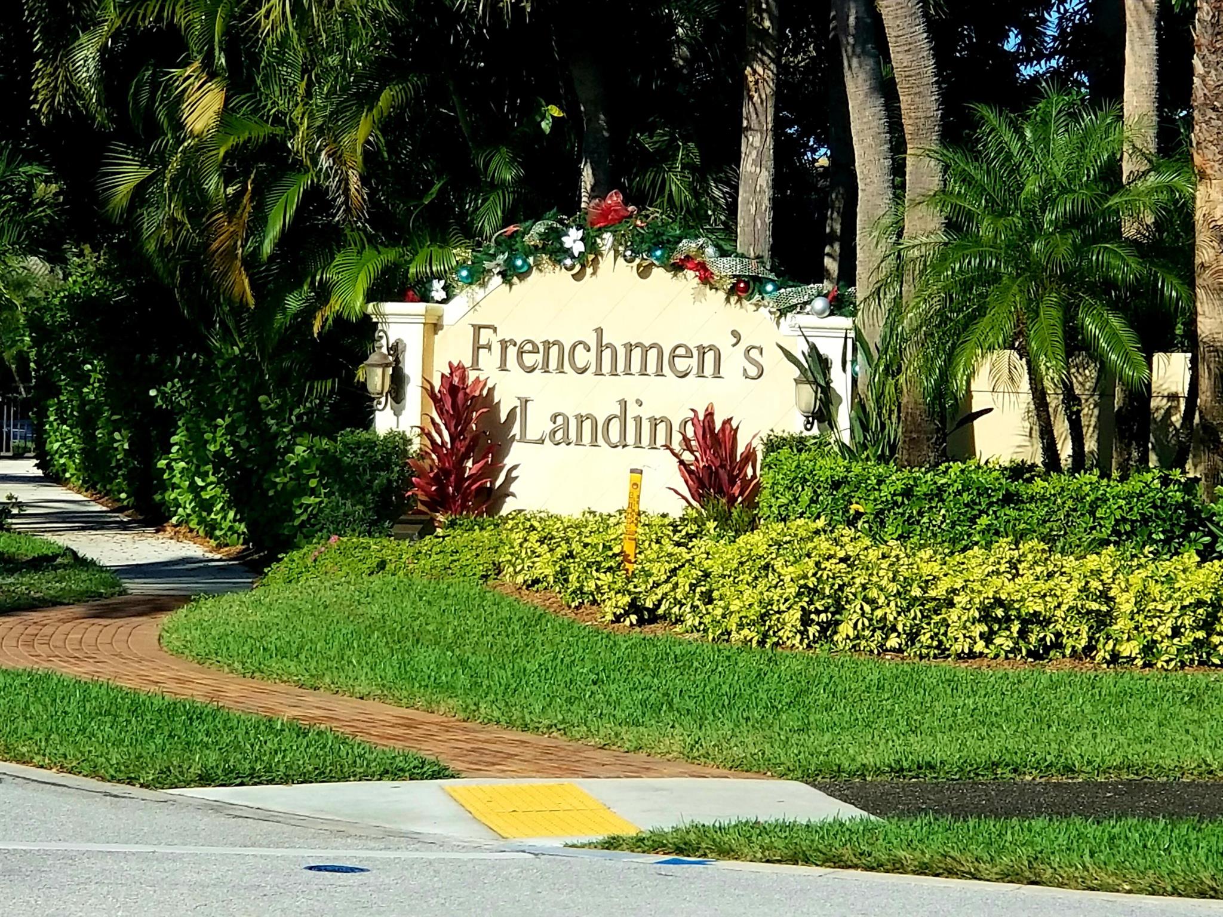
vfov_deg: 28.0
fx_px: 1837
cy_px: 458
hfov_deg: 36.8
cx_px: 612
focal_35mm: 52
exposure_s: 1/1385
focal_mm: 6
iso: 25
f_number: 2.4
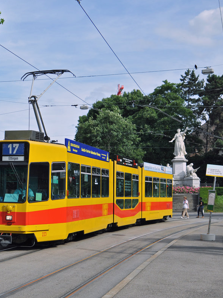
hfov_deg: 20.5
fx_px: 601
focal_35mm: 70
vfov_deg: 27.8
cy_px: 150
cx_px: 16
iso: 200
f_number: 5
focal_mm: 32
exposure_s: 1/1000
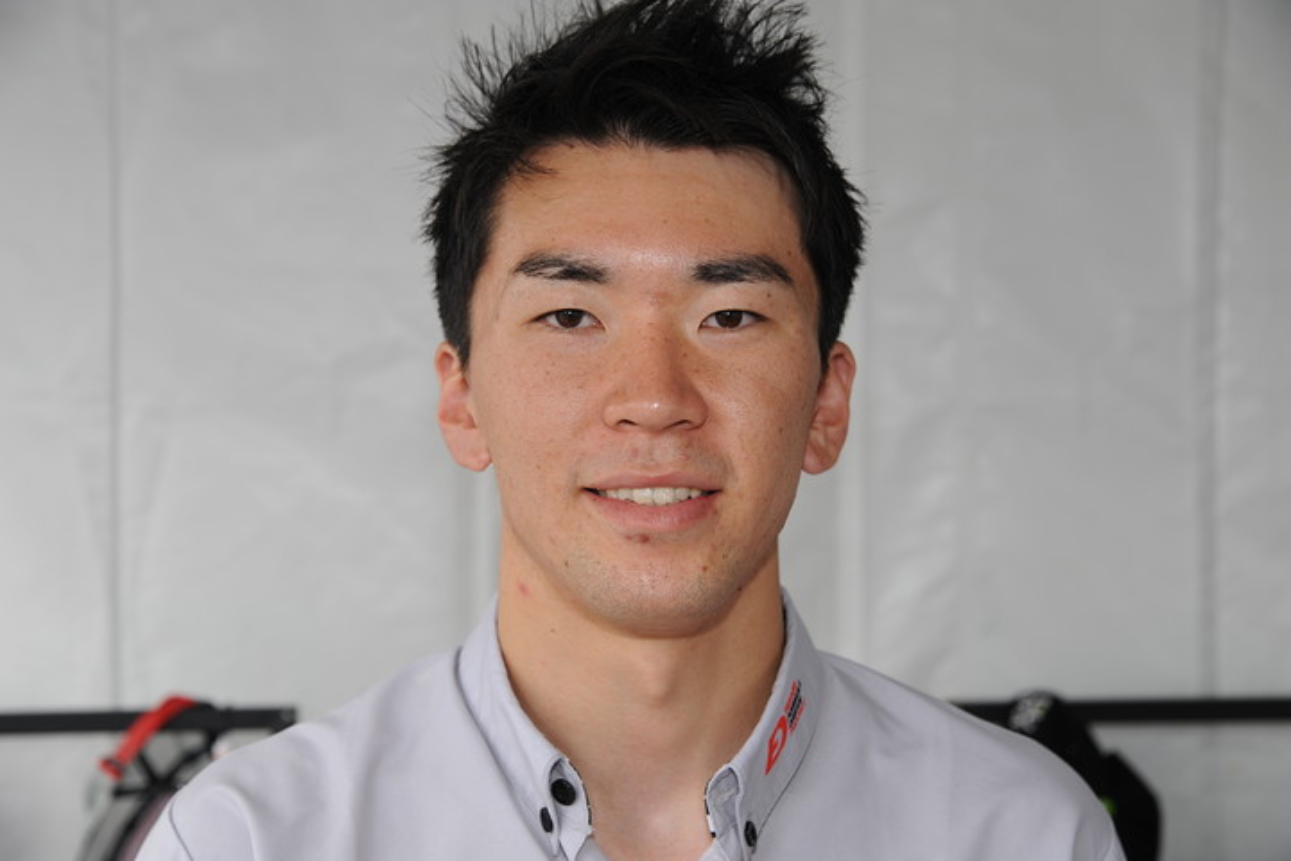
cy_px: 430
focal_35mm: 62
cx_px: 646
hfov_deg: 32.4
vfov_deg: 21.9
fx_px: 2223
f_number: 6.7
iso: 200
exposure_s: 1/180
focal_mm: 62
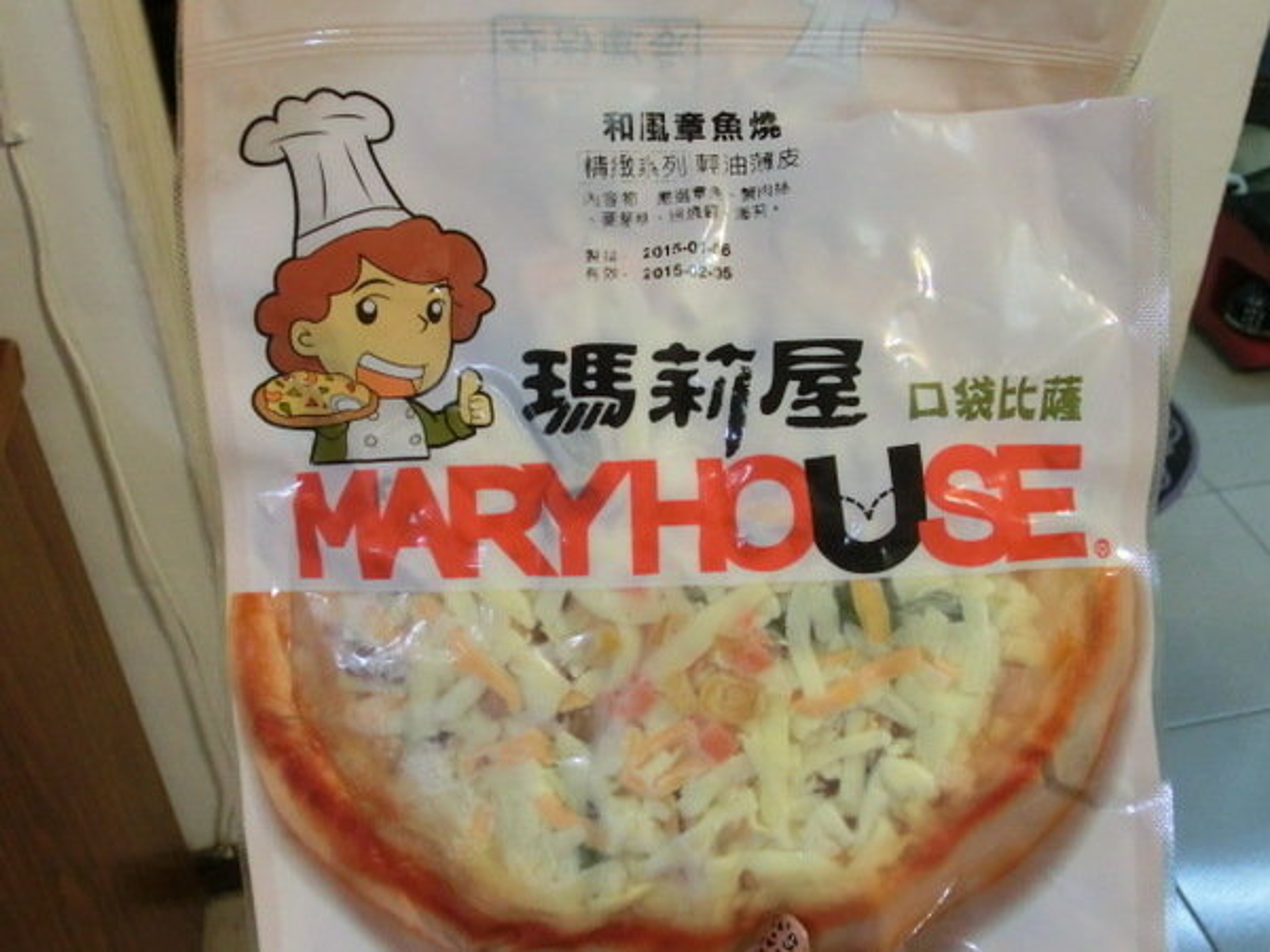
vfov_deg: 34.3
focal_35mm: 42
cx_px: 635
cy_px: 476
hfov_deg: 44.8
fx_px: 1541
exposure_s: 1/50
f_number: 4
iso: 800
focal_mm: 7.38
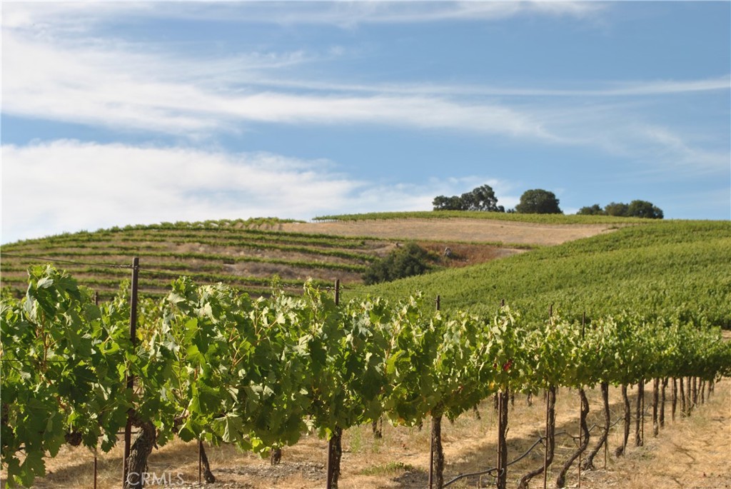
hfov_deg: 31.9
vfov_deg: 21.6
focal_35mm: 63
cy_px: 244
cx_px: 366
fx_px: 1280
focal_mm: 42
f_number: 9
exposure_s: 1/200
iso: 100
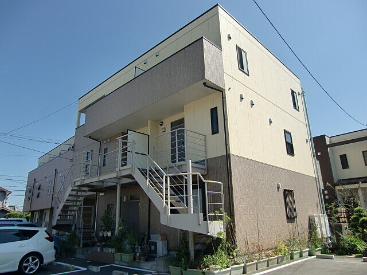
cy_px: 138
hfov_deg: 71.6
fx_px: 254
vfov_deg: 56.8
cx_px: 184
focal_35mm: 24
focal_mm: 4.3
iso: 64
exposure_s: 1/1000
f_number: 3.2
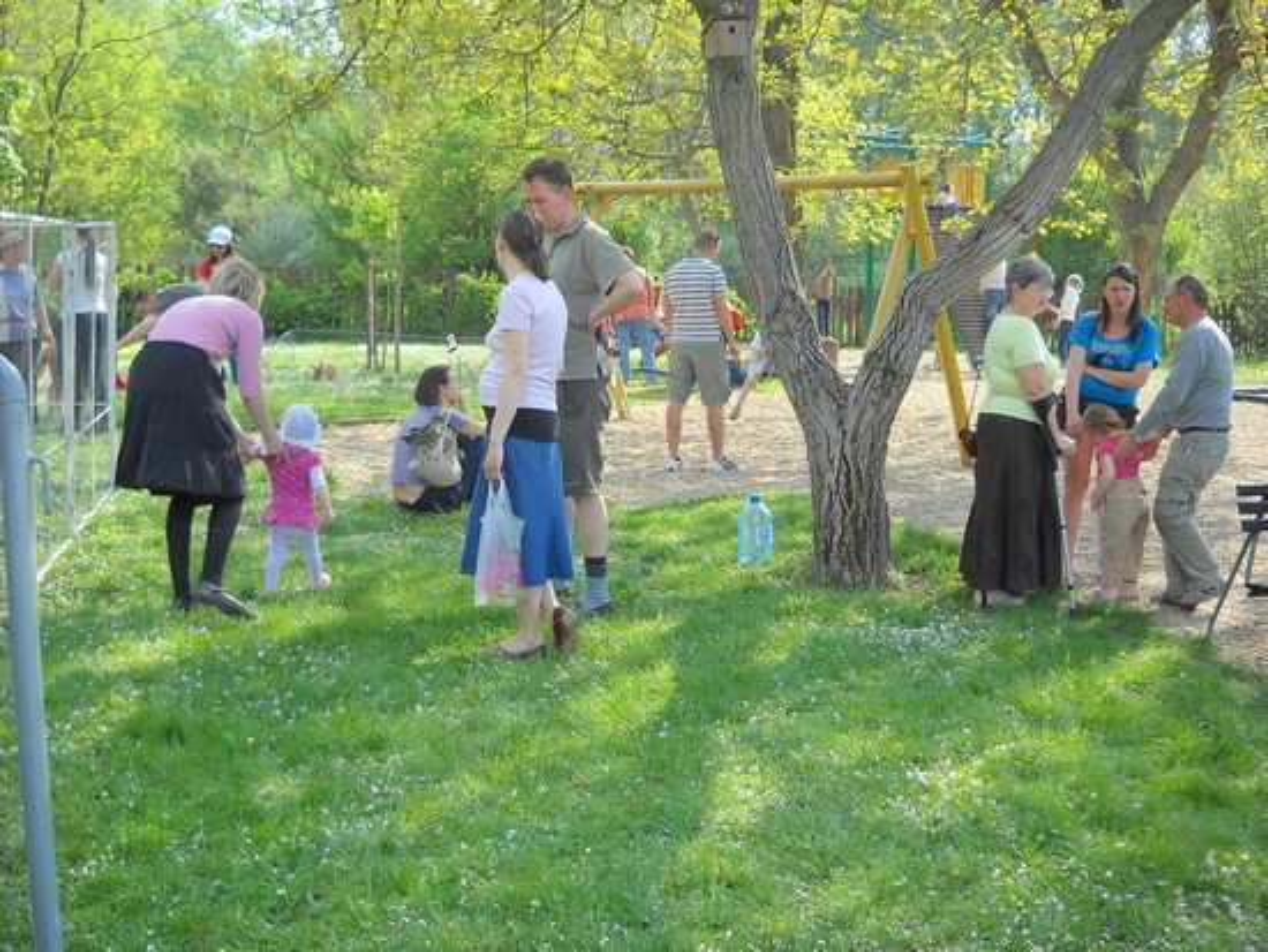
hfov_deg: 45.8
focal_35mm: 41
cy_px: 476
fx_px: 1503
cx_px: 634
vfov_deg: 35.2
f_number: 3.1
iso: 64
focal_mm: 6.72
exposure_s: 1/239
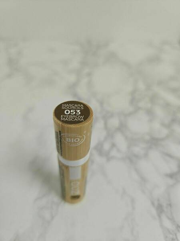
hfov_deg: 58.9
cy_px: 120
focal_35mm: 23
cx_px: 90
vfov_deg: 73.9
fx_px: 159
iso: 50
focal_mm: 5.4
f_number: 1.8
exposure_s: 1/100
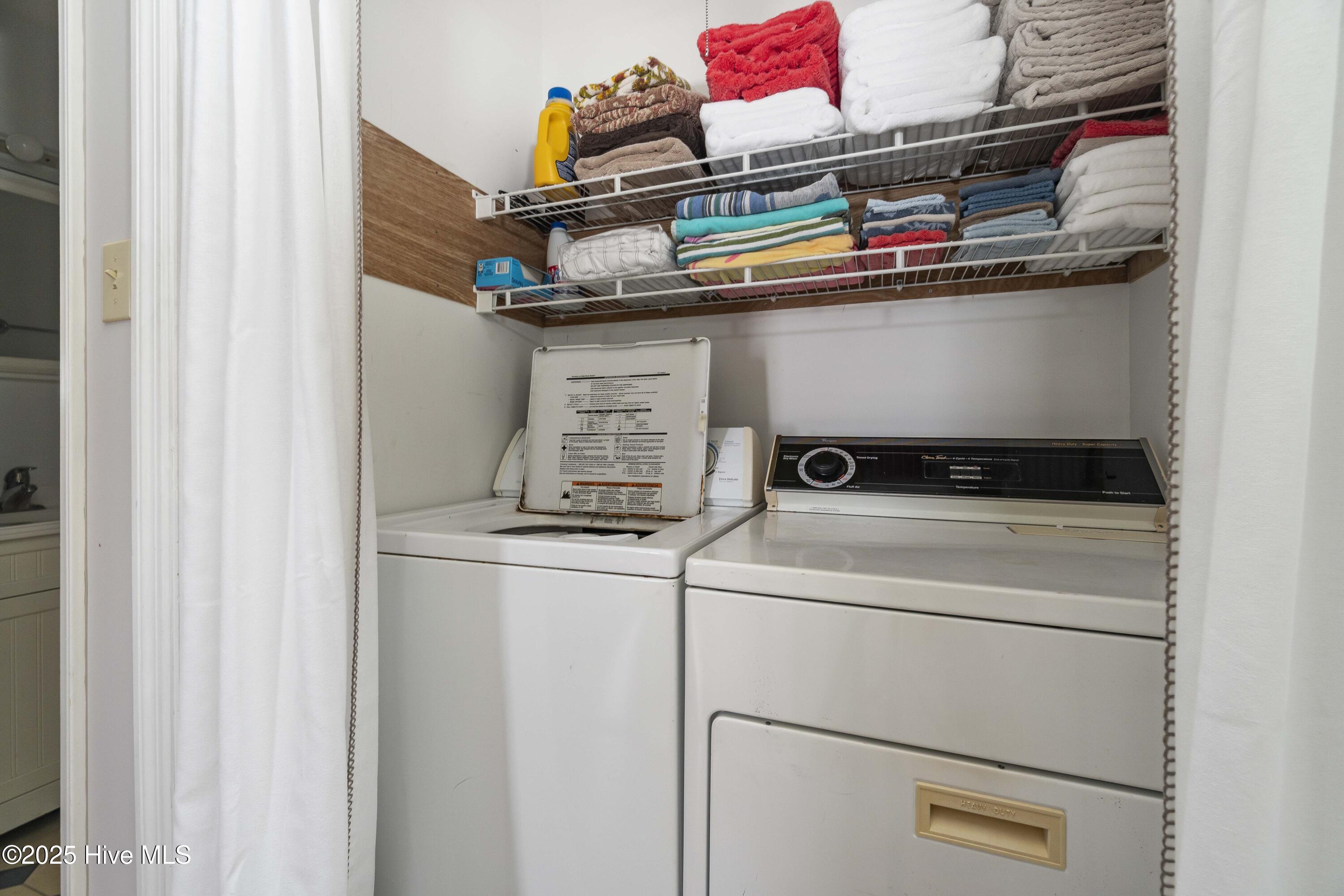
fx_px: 560
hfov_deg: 100.4
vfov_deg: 77.3
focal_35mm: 15
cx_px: 672
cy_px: 448
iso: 320
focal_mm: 10
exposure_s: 1/2
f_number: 8
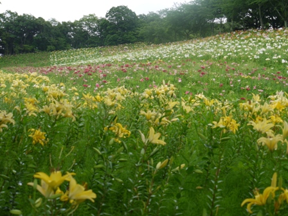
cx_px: 144
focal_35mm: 62
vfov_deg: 23.7
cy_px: 108
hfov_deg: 31.2
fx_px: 516
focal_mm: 31
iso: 100
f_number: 5.4
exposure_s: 1/100
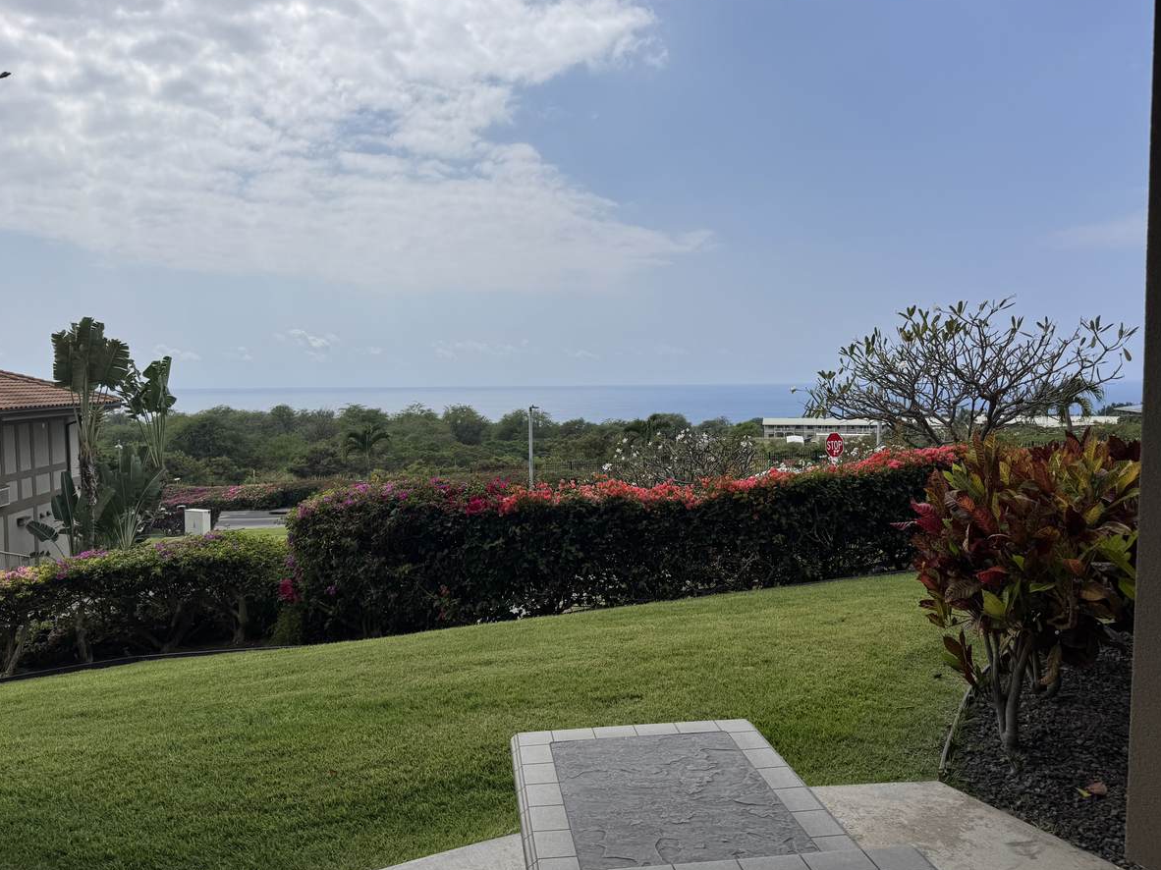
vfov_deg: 53.0
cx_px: 560
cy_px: 441
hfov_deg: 67.3
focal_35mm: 26
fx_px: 872
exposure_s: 1/10417
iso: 80
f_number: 1.78
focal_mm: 6.76
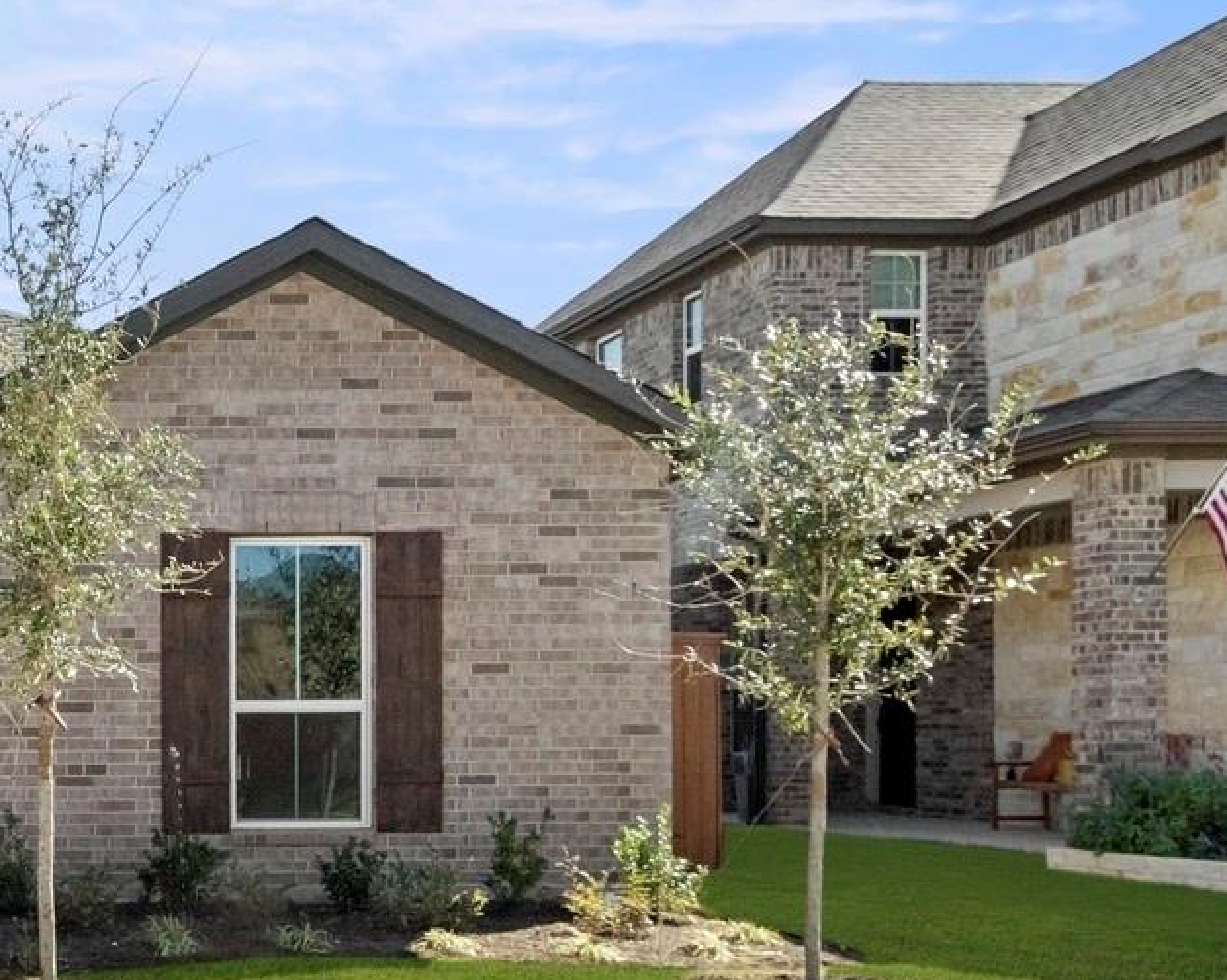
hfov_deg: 31.1
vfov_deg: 29.7
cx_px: -234
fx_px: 1851
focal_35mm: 51
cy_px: 483
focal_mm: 14
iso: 400
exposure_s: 1/2500
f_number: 8
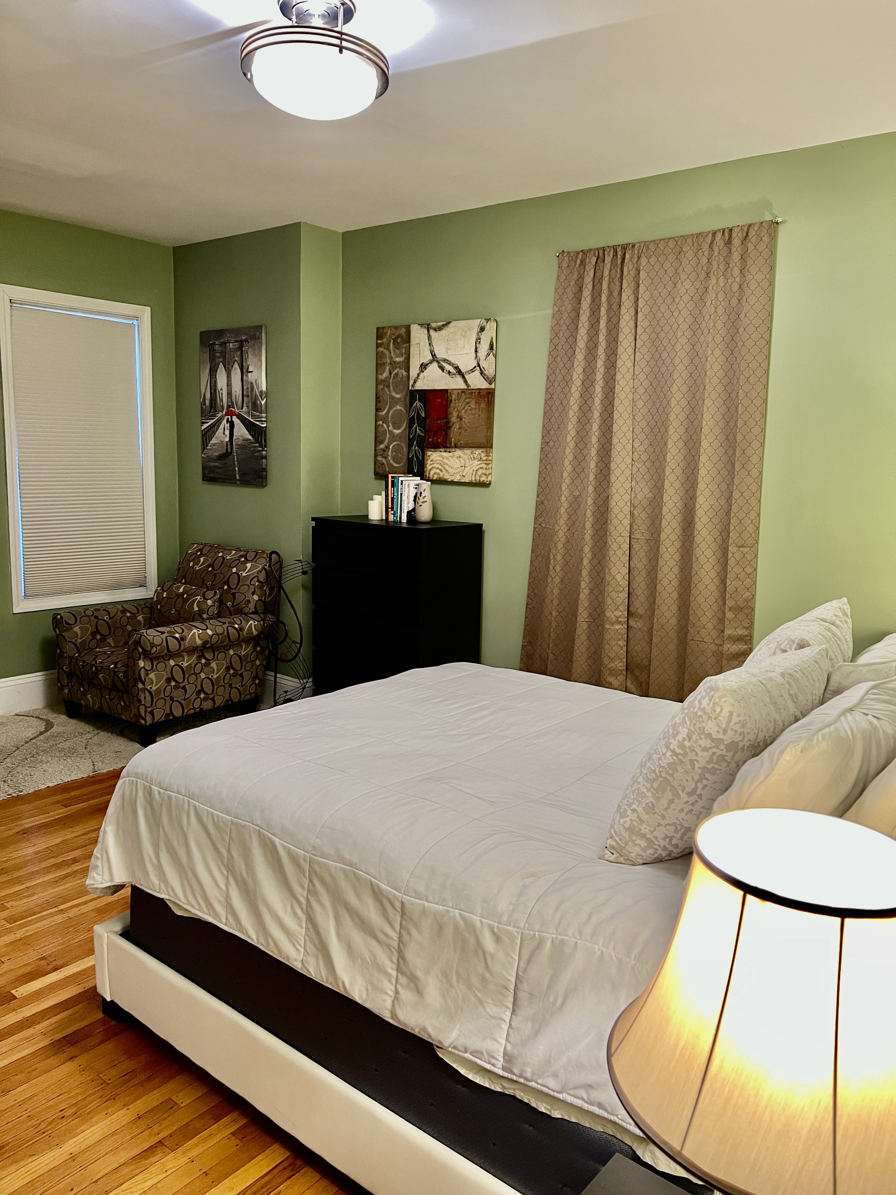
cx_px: 448
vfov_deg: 67.3
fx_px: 897
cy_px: 598
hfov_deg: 53.1
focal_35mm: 26
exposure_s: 1/60
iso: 250
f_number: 1.5
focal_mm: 5.7
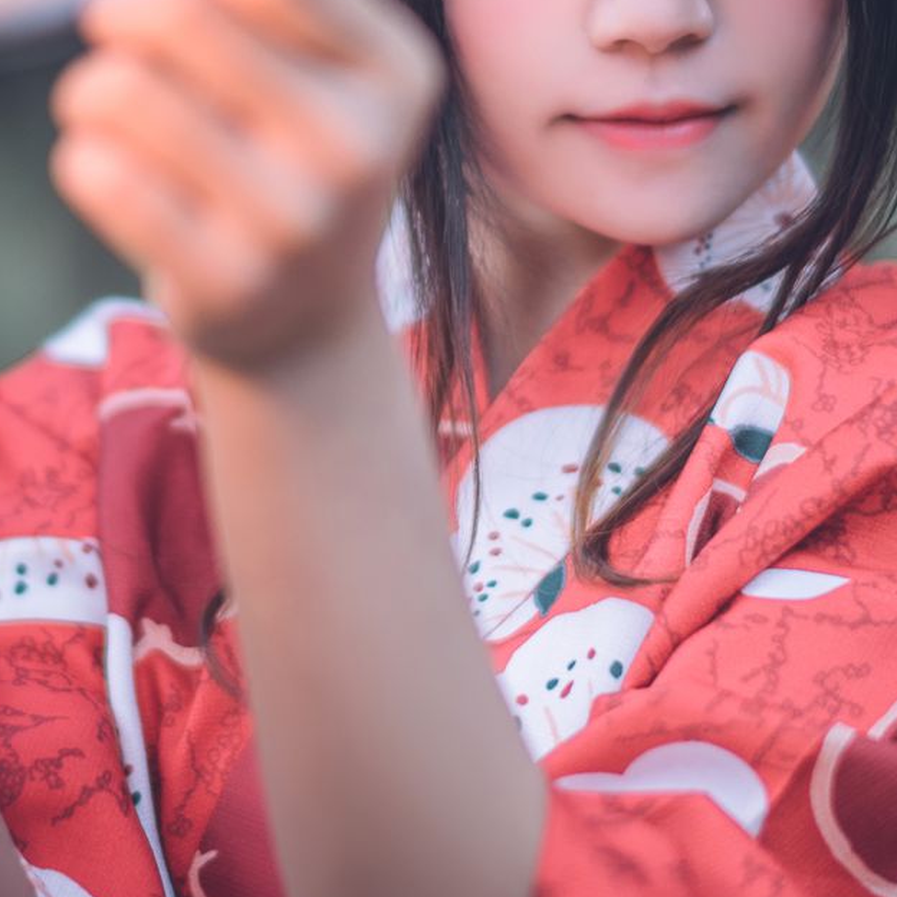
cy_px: 132
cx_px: 356
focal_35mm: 142
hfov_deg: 12.3
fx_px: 4163
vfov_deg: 12.2
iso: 200
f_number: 1.4
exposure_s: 1/80
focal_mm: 58
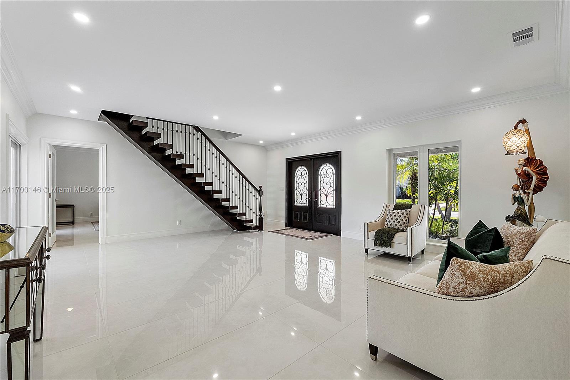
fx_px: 237
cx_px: 285
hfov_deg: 100.4
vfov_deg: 77.3
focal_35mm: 15
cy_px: 190
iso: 250
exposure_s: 1/30
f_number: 8
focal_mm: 10
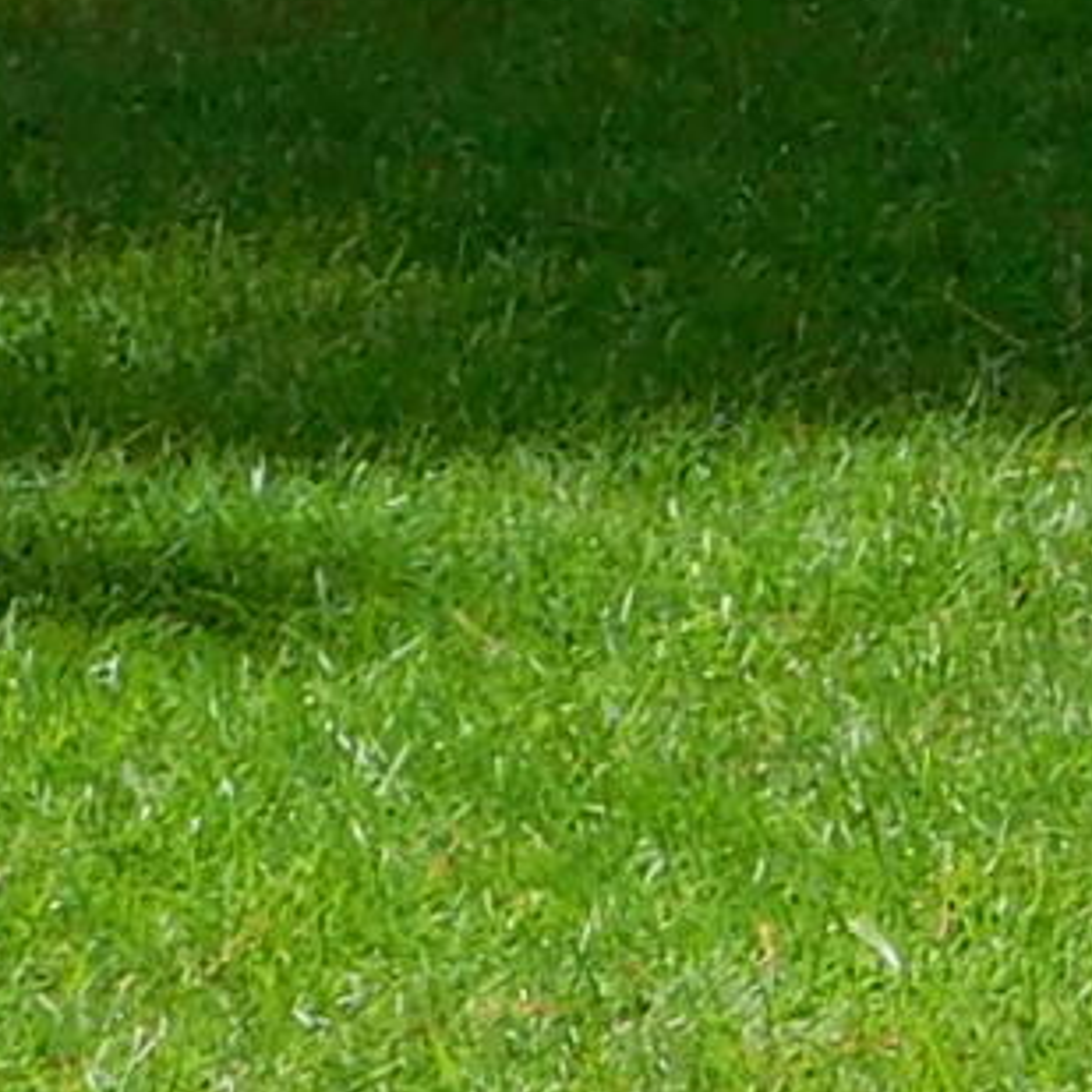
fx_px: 18059
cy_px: -1255
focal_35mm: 506
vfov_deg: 3.4
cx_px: 2820
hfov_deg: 3.4
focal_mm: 10.4
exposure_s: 1/800
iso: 125
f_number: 4
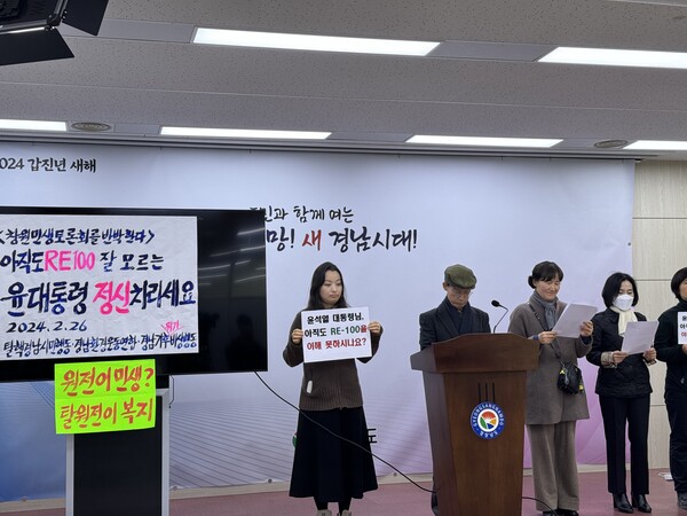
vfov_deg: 30.3
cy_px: 258
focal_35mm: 48
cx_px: 344
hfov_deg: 39.7
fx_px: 953
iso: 80
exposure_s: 1/121
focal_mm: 6.86
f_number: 1.78
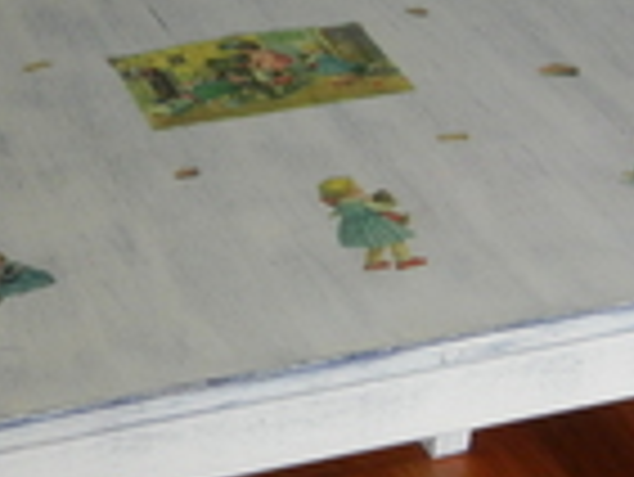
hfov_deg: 20.1
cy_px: 392
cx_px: 99
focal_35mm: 96
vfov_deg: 15.3
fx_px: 1760
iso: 400
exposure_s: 1/18.3
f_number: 3.5
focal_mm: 5.4
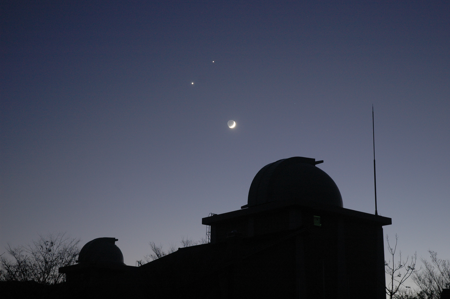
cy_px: 150
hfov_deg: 29.3
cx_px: 225
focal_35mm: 69
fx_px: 862
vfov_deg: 19.7
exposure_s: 3
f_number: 4.5
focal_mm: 46
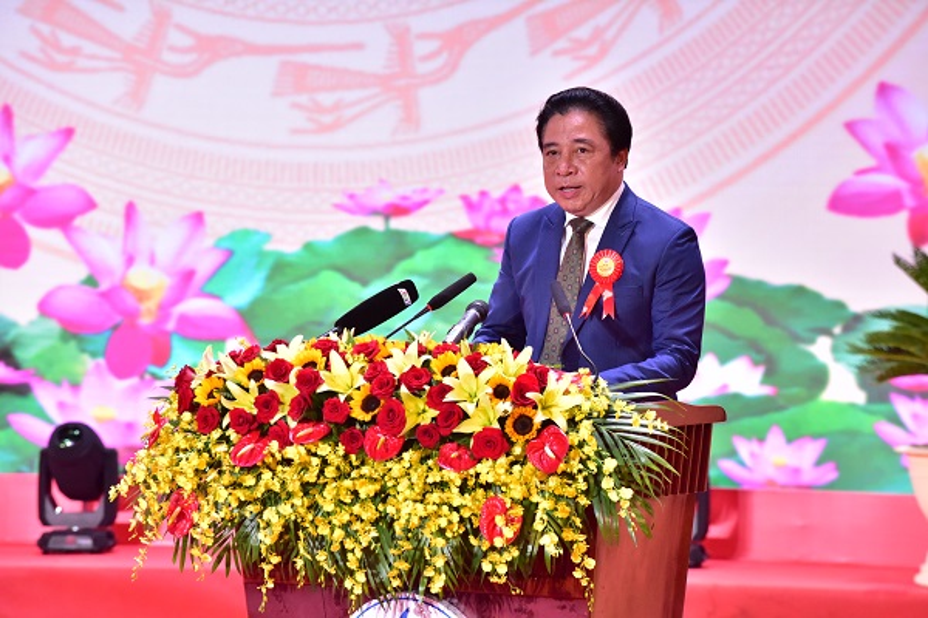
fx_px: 5155
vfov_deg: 6.9
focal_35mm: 200
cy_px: 309
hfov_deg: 10.3
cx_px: 464
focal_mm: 200
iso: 4500
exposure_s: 1/200
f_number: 8
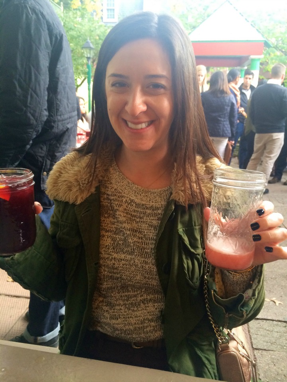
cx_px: 144
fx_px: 332
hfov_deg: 46.8
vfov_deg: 60.0
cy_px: 191
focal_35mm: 30
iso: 100
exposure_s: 1/30
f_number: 2.2
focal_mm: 4.12
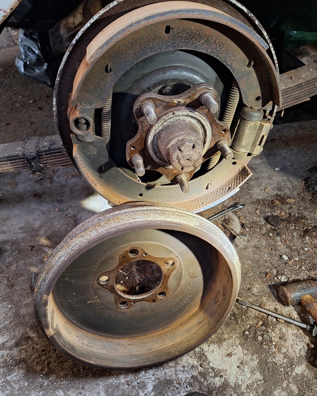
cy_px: 202
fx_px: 293
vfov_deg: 68.1
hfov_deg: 56.8
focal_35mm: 25
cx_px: 155
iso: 250
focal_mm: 5.54
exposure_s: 1/25
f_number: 1.8
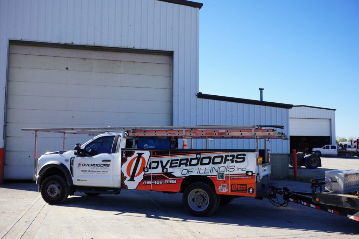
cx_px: 180
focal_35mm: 35
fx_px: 349
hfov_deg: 54.4
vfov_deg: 37.8
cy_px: 120
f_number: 9
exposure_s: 1/125
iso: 100
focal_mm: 35
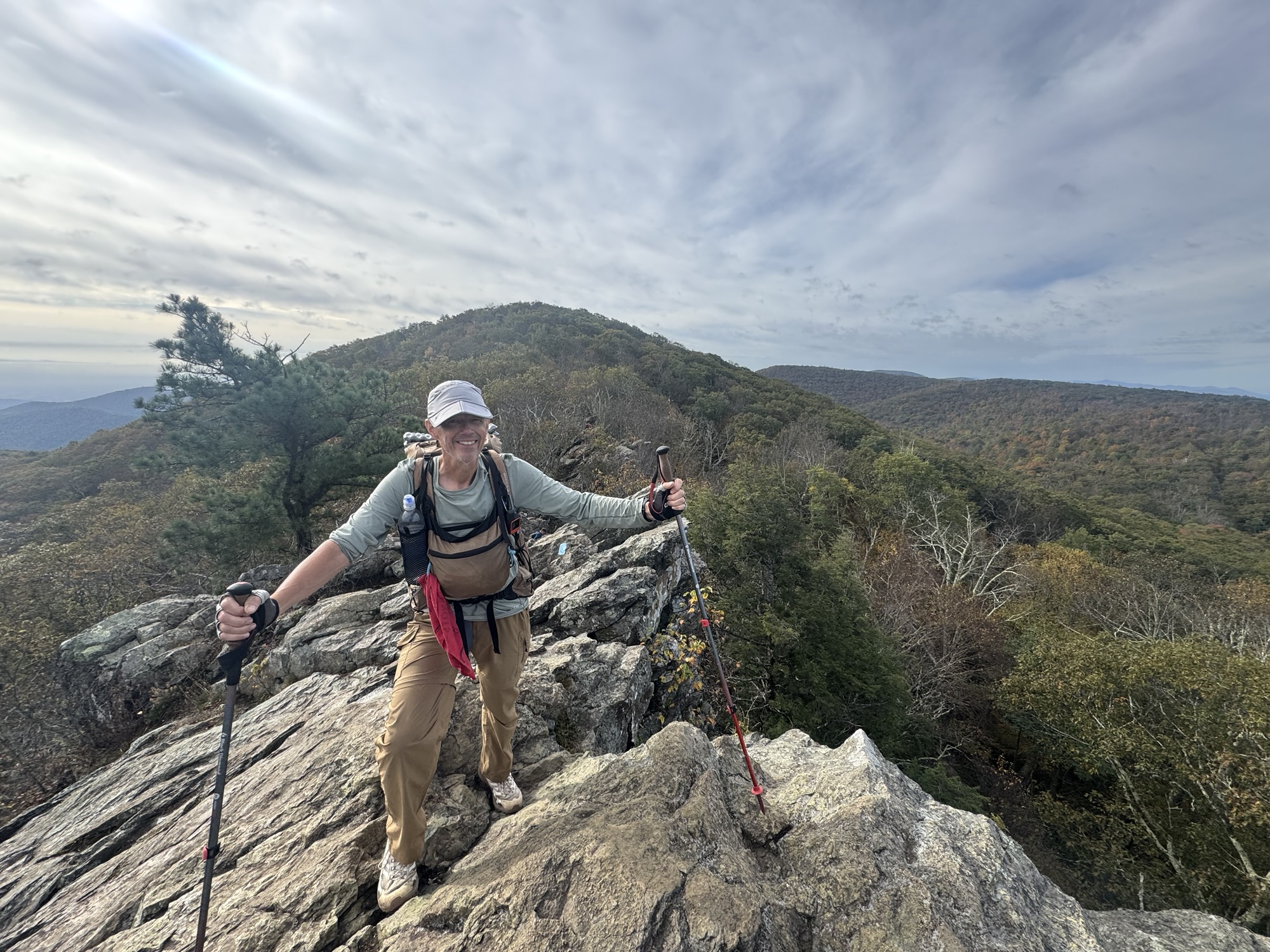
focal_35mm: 14
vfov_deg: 85.7
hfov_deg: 102.1
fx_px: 514
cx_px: 635
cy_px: 476
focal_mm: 2.22
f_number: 2.2
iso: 50
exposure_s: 1/840
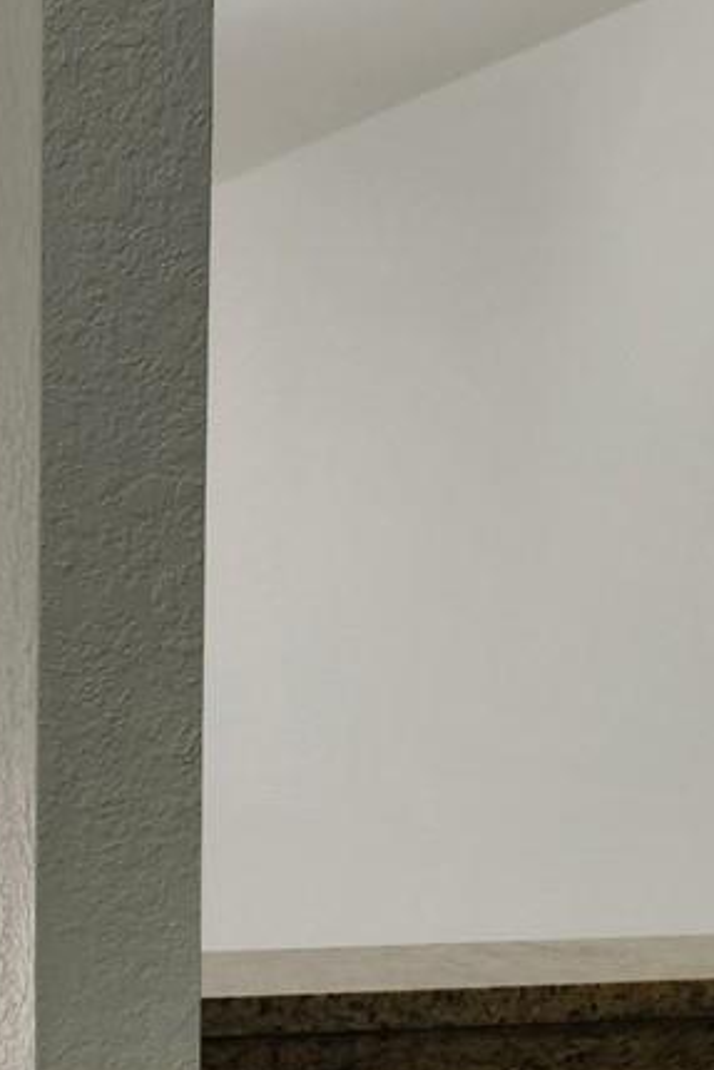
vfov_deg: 22.2
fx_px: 2645
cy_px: 1003
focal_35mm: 89
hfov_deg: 15.0
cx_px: -37
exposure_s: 1/120
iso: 40
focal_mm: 5.4
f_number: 1.8
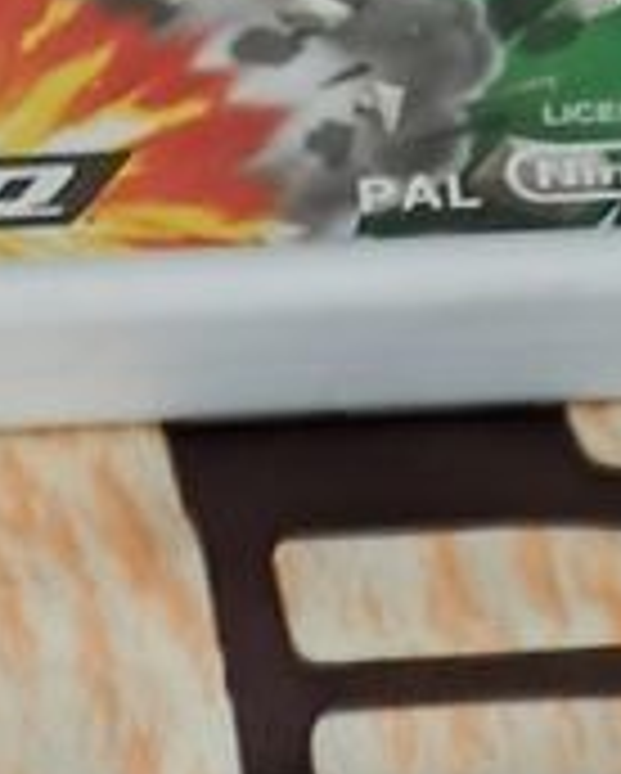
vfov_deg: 10.3
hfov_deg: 10.0
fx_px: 3509
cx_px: -18
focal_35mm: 153
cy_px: 2038
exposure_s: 1/50
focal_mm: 4
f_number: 1.8
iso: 200
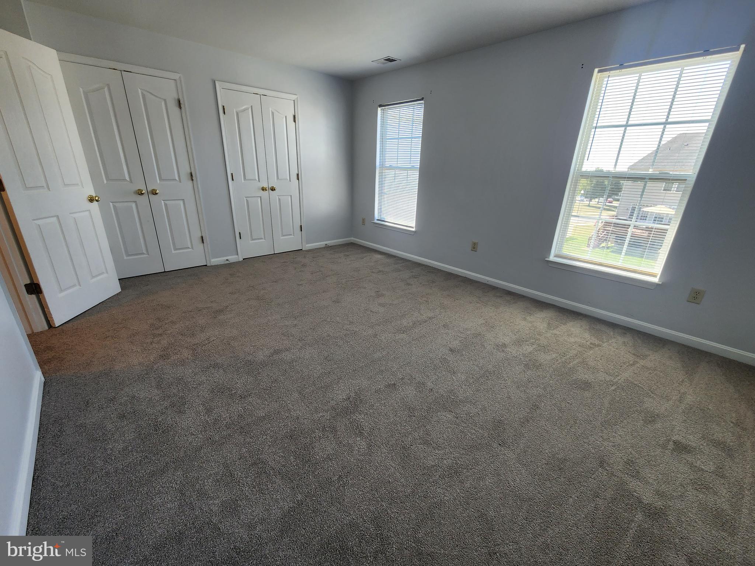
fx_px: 284
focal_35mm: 13
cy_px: 283
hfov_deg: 106.2
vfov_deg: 89.9
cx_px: 378
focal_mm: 2.2
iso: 80
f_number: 2.2
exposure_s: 1/60
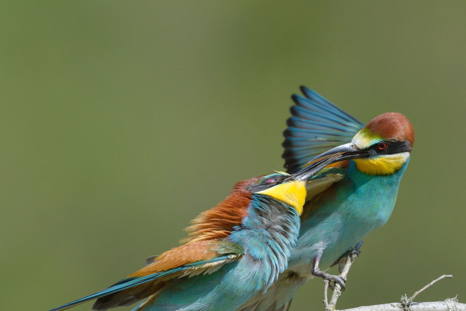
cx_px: 280
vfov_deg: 1.5
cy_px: 229
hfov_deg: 2.3
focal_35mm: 897
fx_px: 11610
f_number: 9
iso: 1250
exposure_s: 1/2500
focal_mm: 600
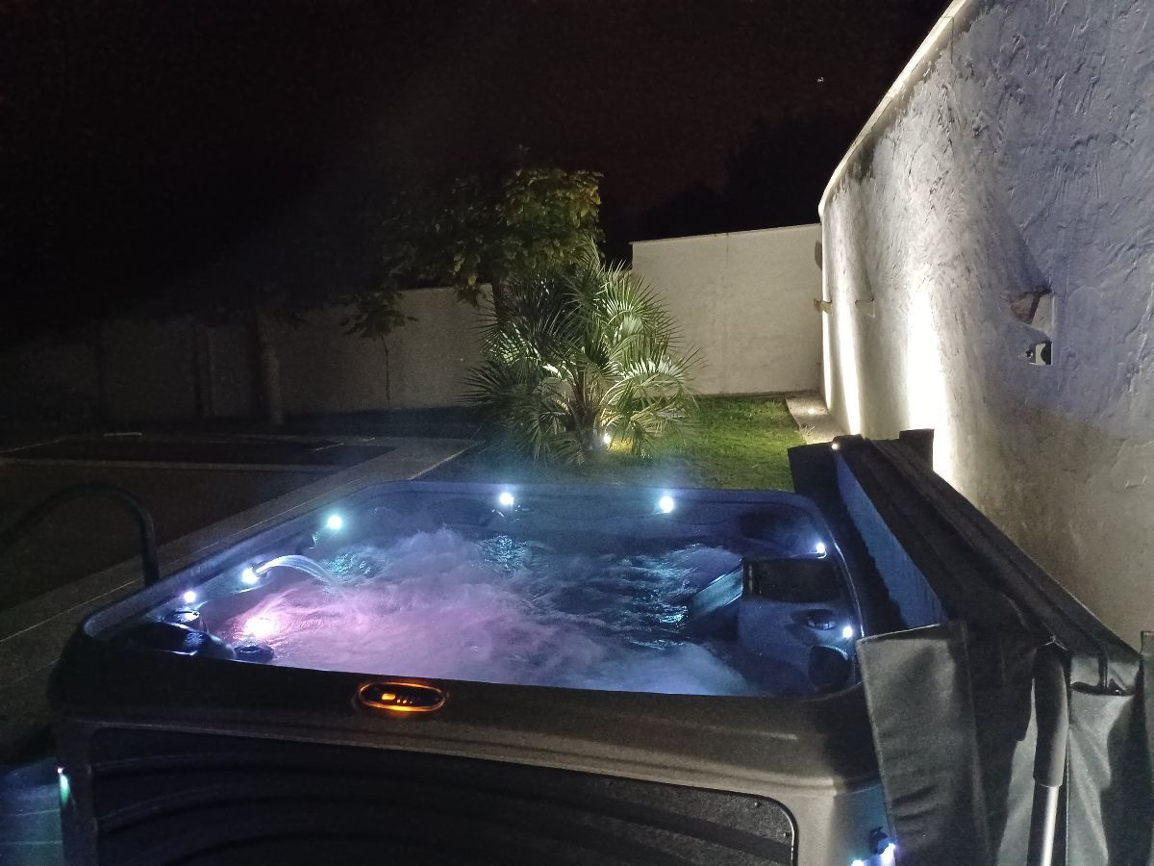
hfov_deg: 69.4
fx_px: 833
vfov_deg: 54.9
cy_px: 433
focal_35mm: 25
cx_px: 577
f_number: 1.8
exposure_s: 1/11.1
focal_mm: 4.6
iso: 2500
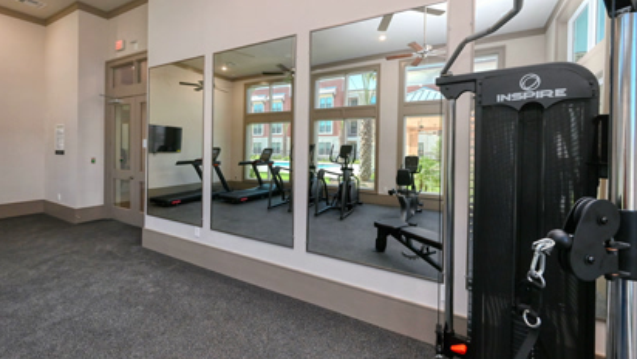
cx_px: 318
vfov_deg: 66.7
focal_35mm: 16
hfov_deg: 99.4
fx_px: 270
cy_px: 152
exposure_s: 1/60
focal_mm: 14
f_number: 7.1
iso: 800
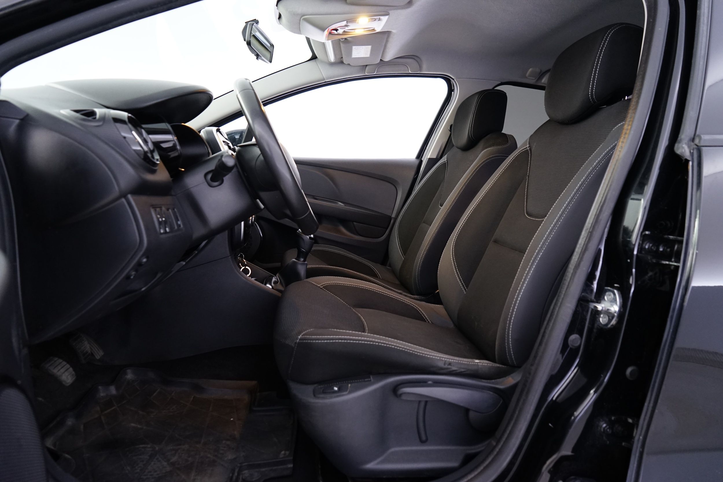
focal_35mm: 24
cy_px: 241
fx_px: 482
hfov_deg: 73.7
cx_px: 362
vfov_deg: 53.1
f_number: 5
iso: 1600
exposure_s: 1/8
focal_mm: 24
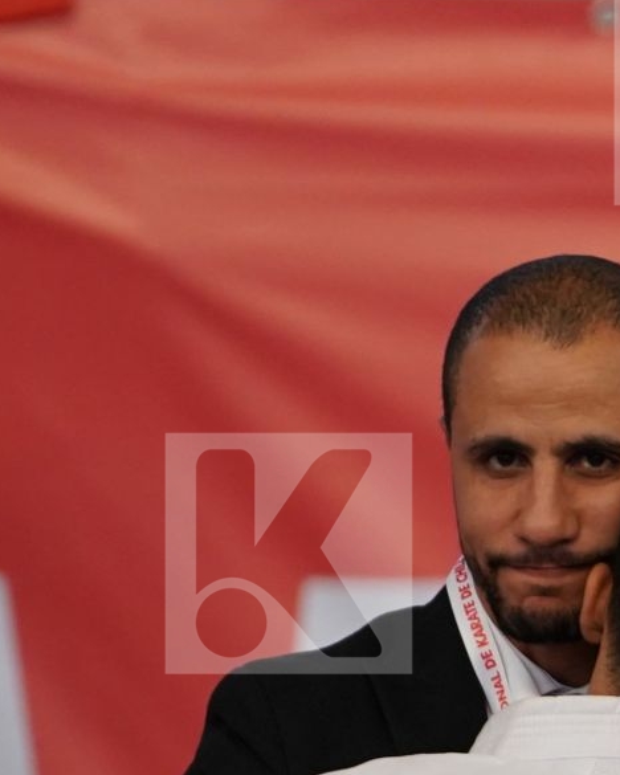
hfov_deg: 1.8
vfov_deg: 2.2
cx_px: 738
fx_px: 19886
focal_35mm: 867
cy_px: 554
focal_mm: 200
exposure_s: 1/1000
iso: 1600
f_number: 2.8
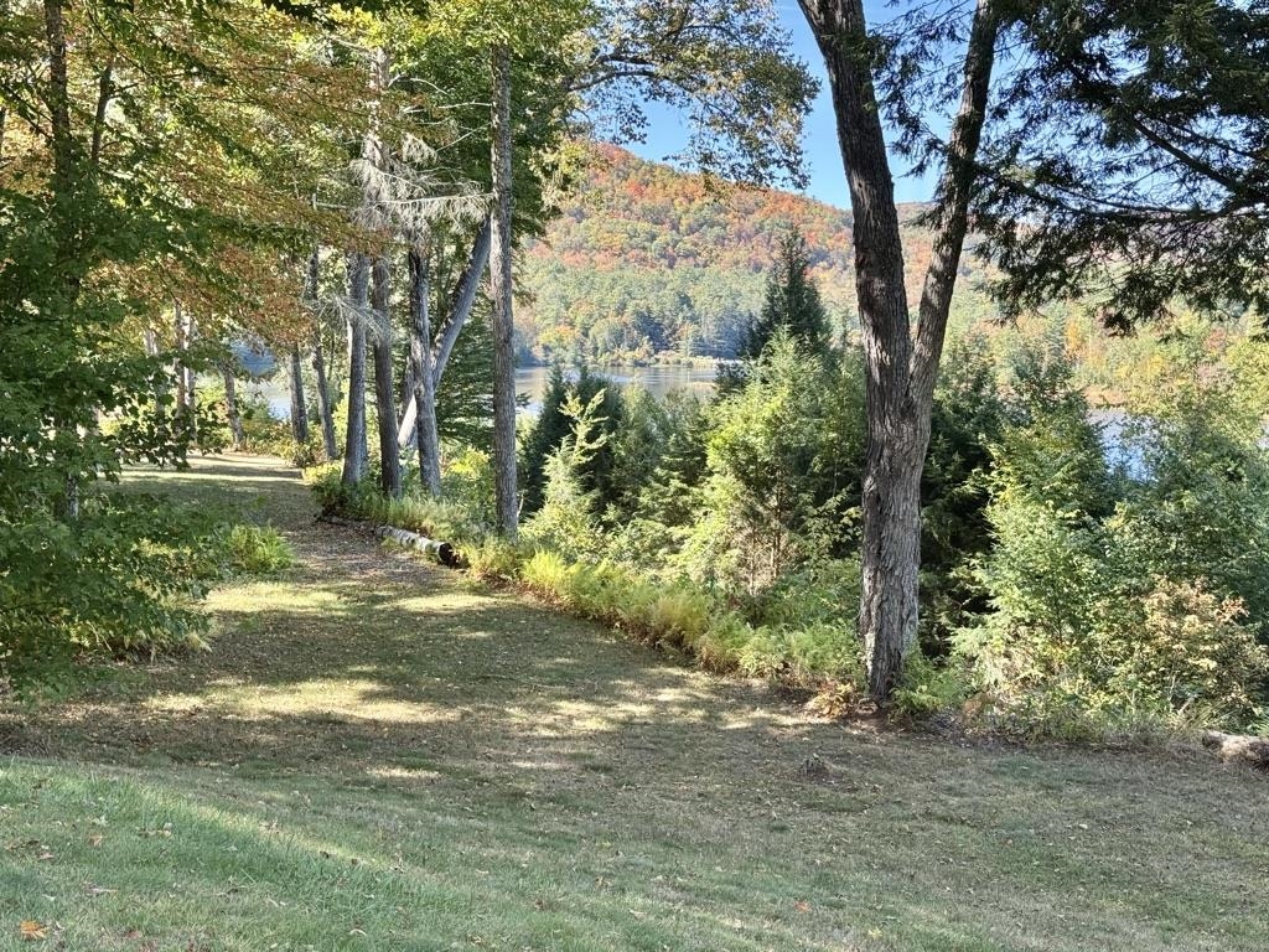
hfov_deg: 39.7
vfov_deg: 30.3
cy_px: 476
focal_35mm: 48
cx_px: 634
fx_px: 1760
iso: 64
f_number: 1.78
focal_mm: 6.76
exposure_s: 1/461
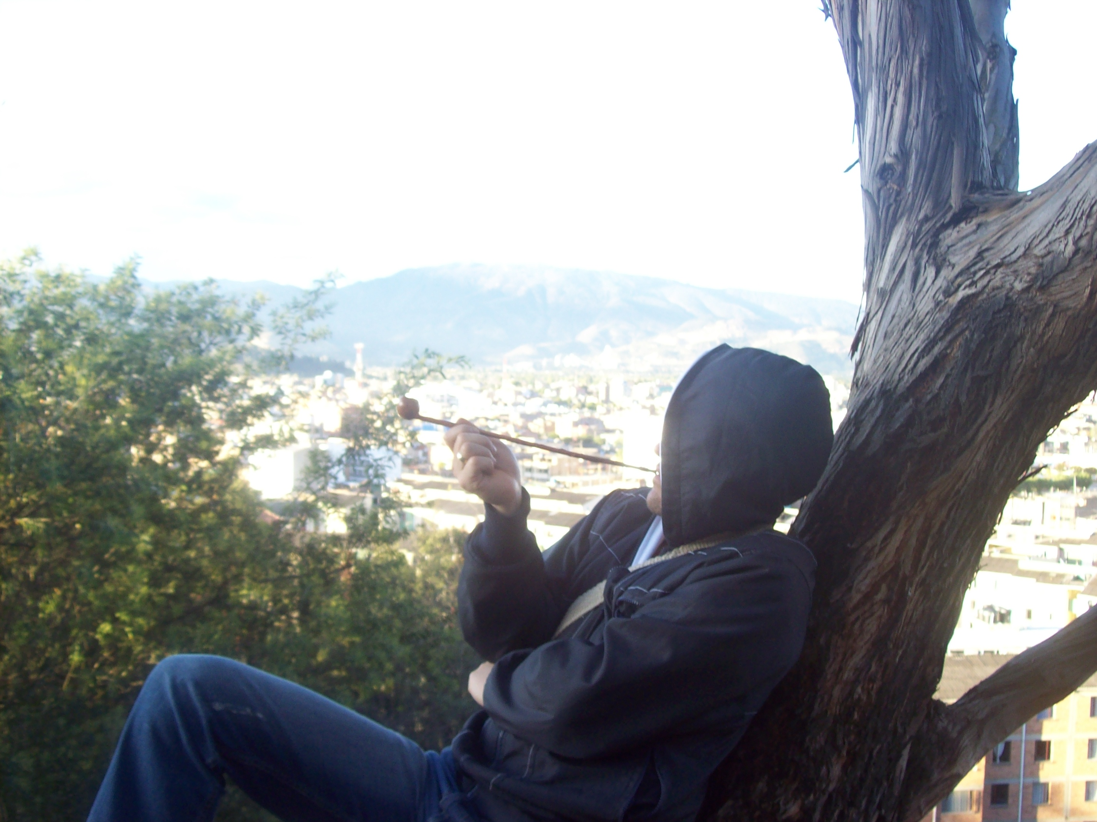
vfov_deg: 32.2
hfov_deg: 42.1
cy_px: 411
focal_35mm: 45
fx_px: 1426
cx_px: 548
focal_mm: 7.6
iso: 80
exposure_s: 1/79.4
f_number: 3
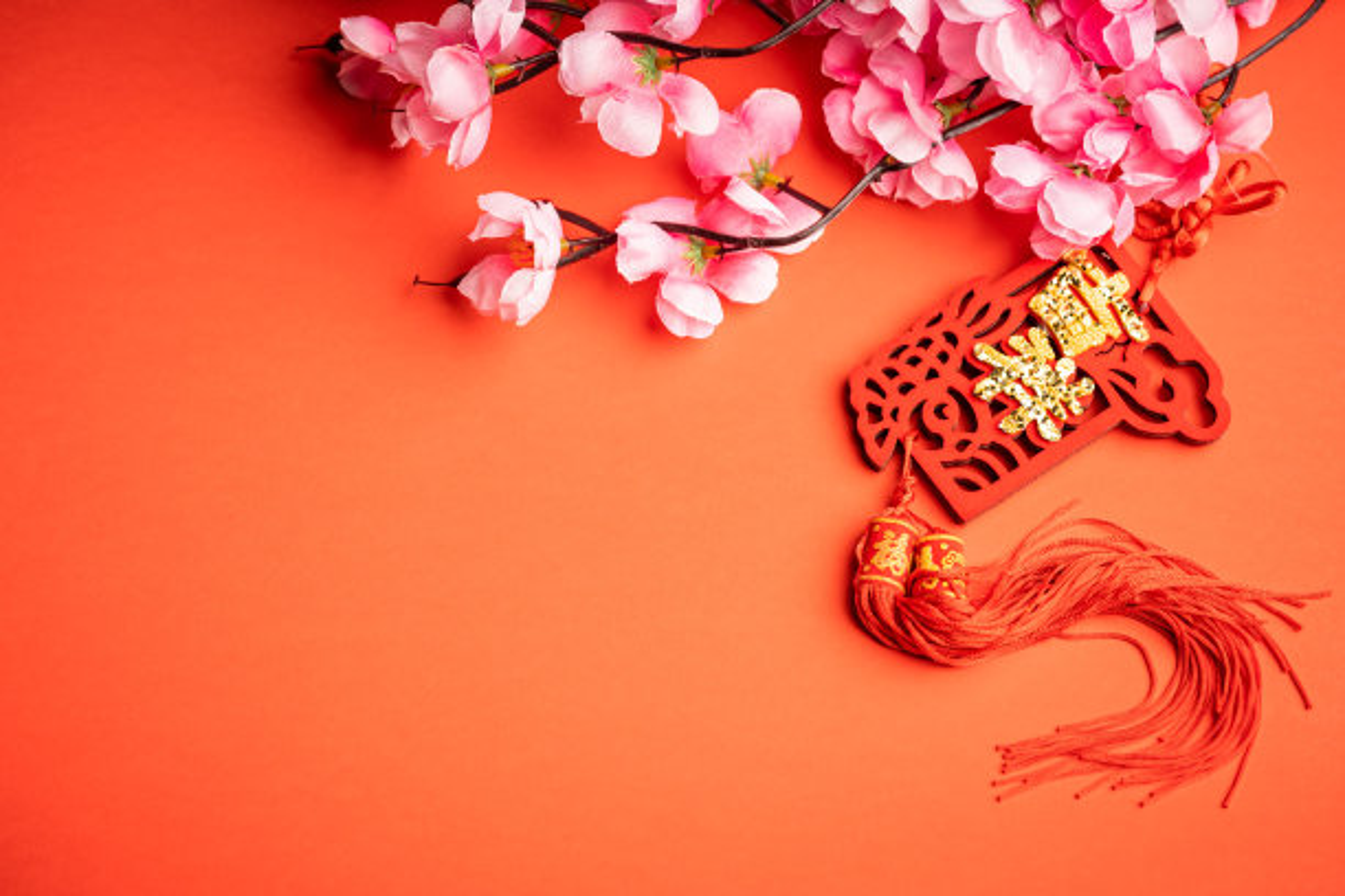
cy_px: 448
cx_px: 672
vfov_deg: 15.2
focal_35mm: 90
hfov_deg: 22.6
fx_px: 3362
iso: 100
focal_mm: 90
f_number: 6.3
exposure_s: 1/160
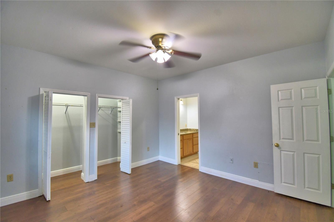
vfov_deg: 77.3
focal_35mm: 15
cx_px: 167
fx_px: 139
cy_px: 111
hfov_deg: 100.4
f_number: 4.5
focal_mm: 10
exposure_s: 1/30
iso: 450
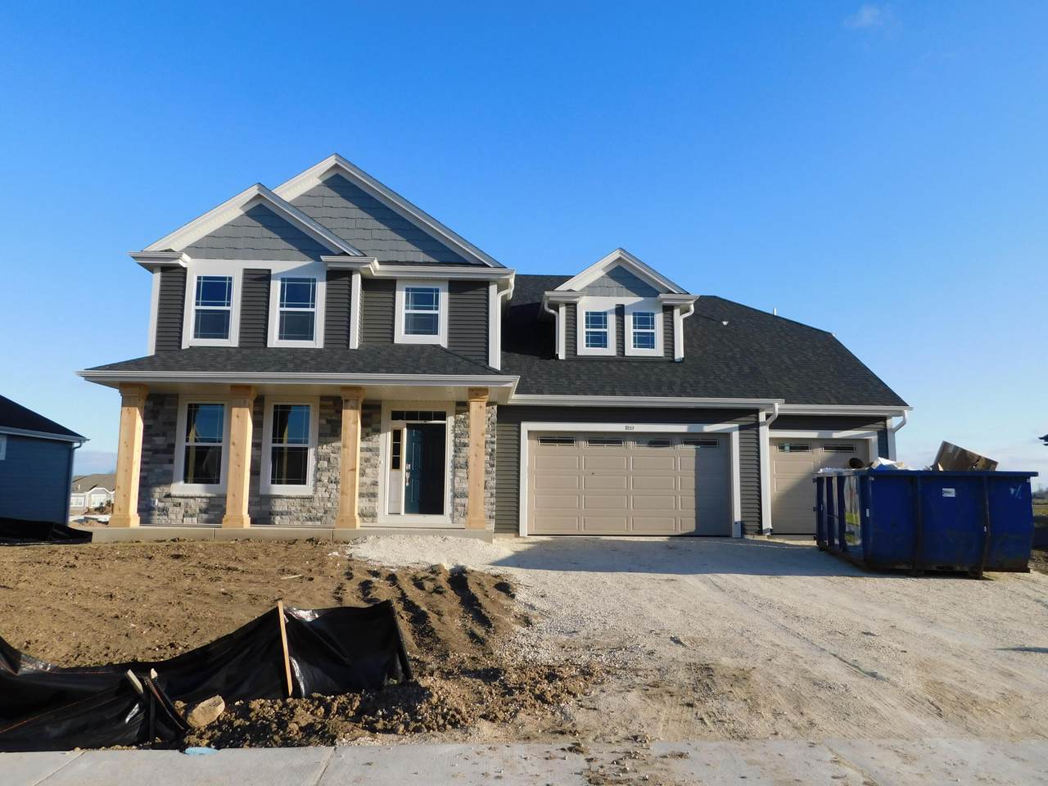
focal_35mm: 25
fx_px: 757
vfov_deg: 54.9
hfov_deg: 69.4
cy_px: 393
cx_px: 524
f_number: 3.1
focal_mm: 4.5
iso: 125
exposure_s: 1/1000
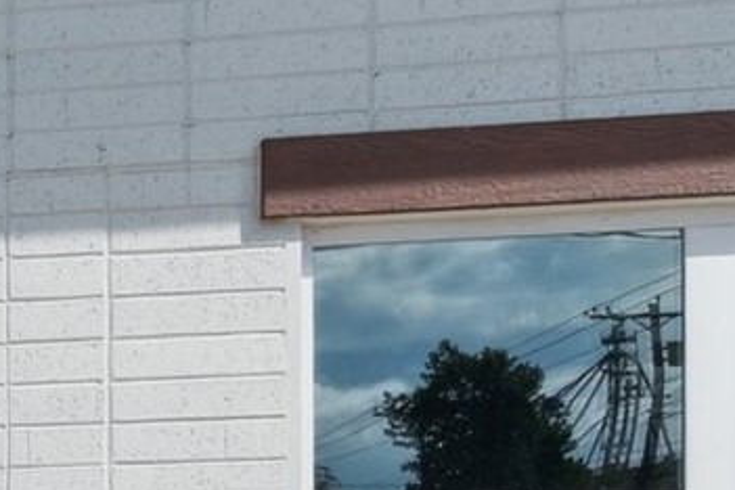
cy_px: 715
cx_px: -710
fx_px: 1776
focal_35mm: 87
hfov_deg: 17.3
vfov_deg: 14.7
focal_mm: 10
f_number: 6.3
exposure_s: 1/2500
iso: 200
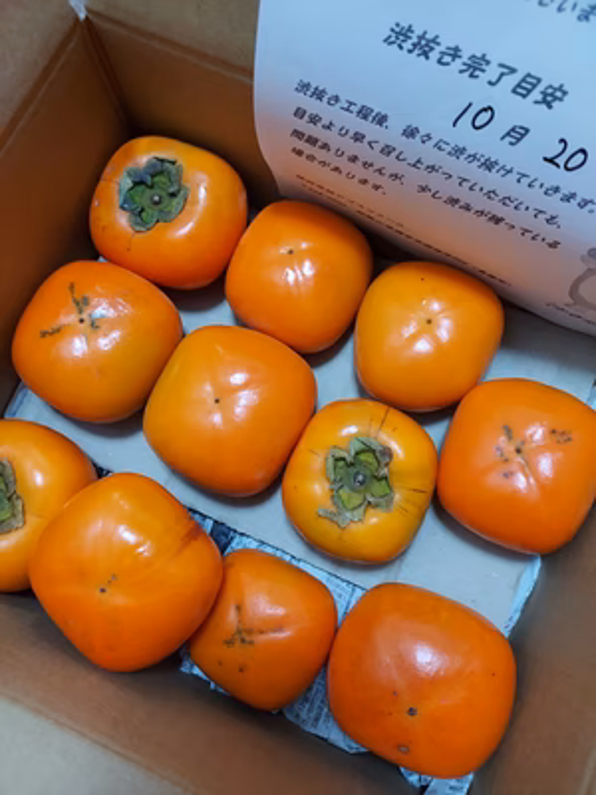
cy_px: 398
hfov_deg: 54.9
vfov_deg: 69.4
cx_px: 298
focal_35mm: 25
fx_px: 574
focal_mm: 4.6
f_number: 2
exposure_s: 1/25
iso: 500
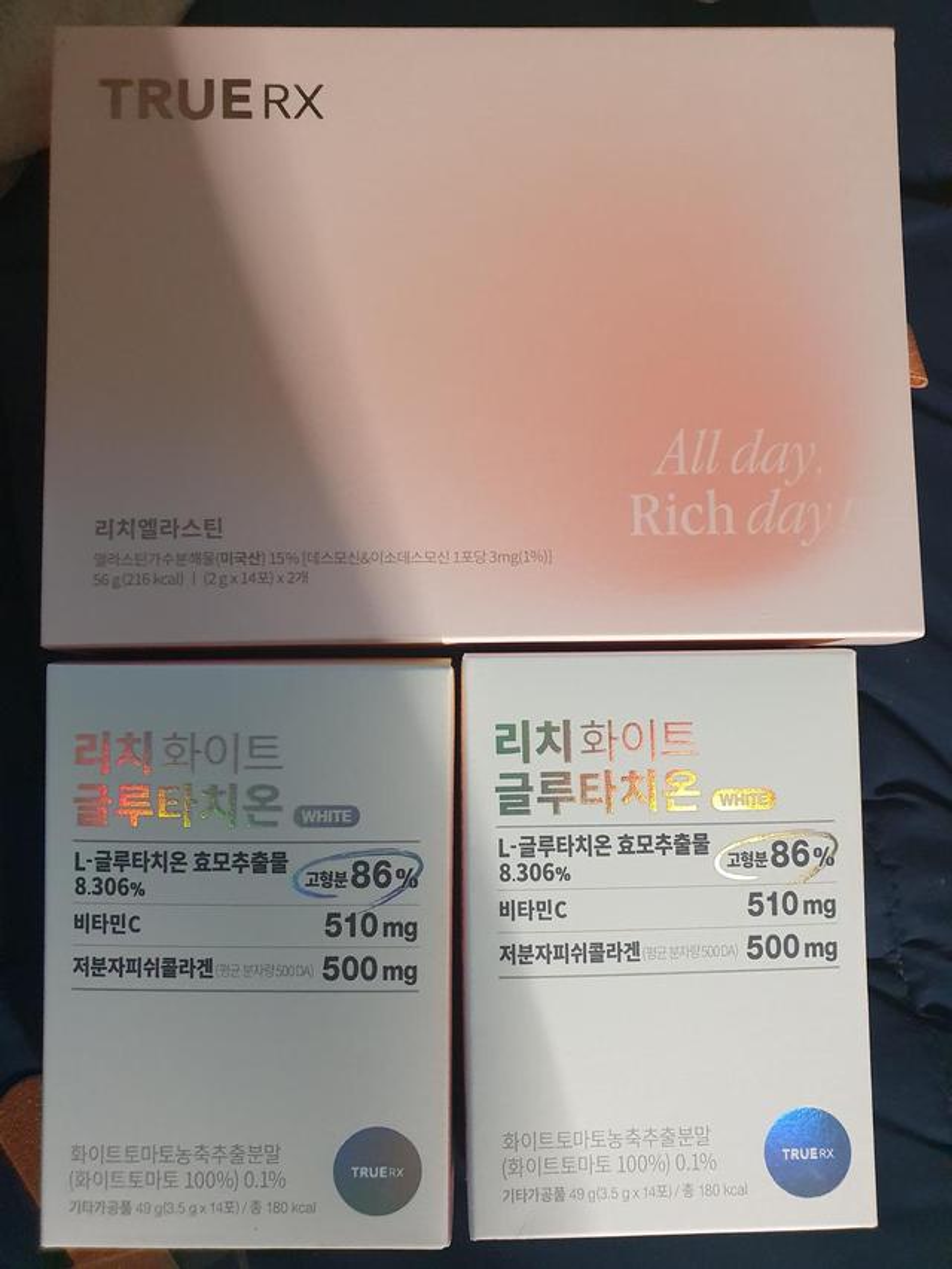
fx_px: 953
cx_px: 476
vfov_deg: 67.3
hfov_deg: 53.1
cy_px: 634
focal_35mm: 26
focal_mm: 4.32
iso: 640
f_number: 2.4
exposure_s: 1/30
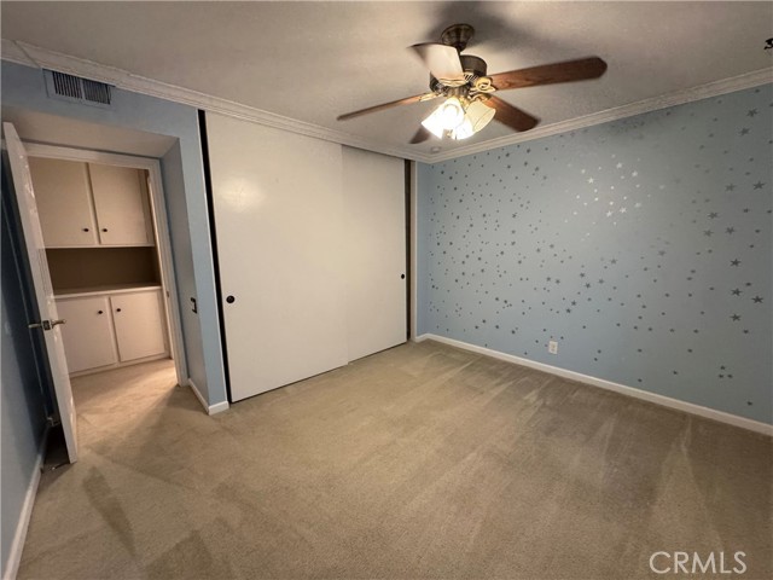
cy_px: 290
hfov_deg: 102.1
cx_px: 386
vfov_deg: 85.7
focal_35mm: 14
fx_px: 313
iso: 320
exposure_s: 1/60
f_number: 2.2
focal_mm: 2.22
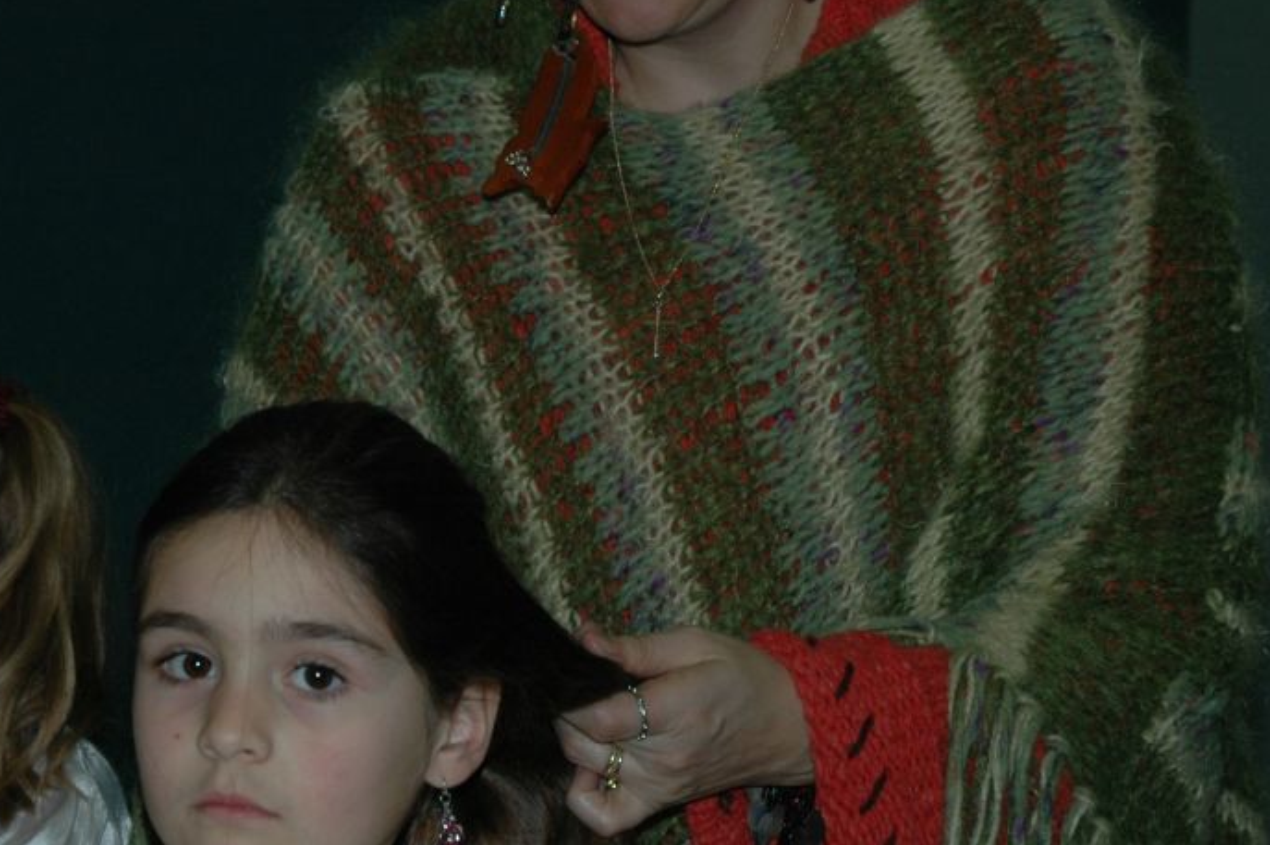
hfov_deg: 13.5
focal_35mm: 151
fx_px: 5323
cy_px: 499
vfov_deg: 9.1
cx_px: 91
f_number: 4.5
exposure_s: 1/60
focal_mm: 46
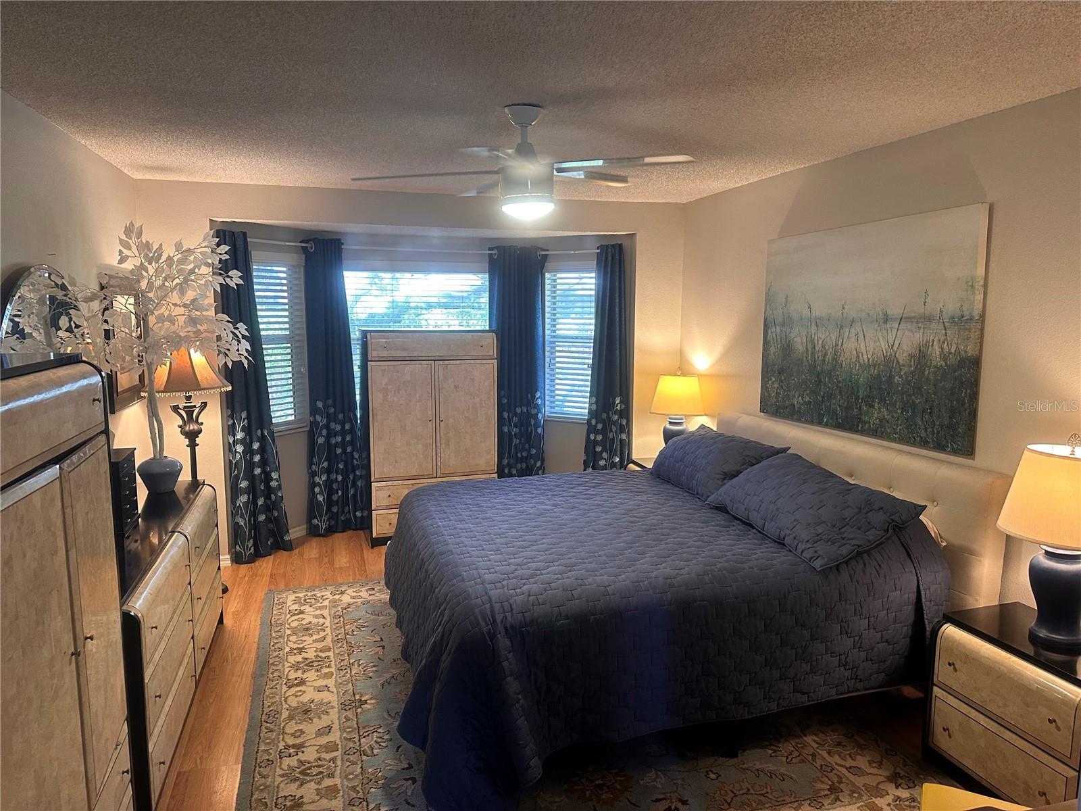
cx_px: 540
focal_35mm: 24
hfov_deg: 71.6
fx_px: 749
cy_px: 406
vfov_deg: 56.8
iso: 320
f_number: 1.78
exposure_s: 1/60
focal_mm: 6.86
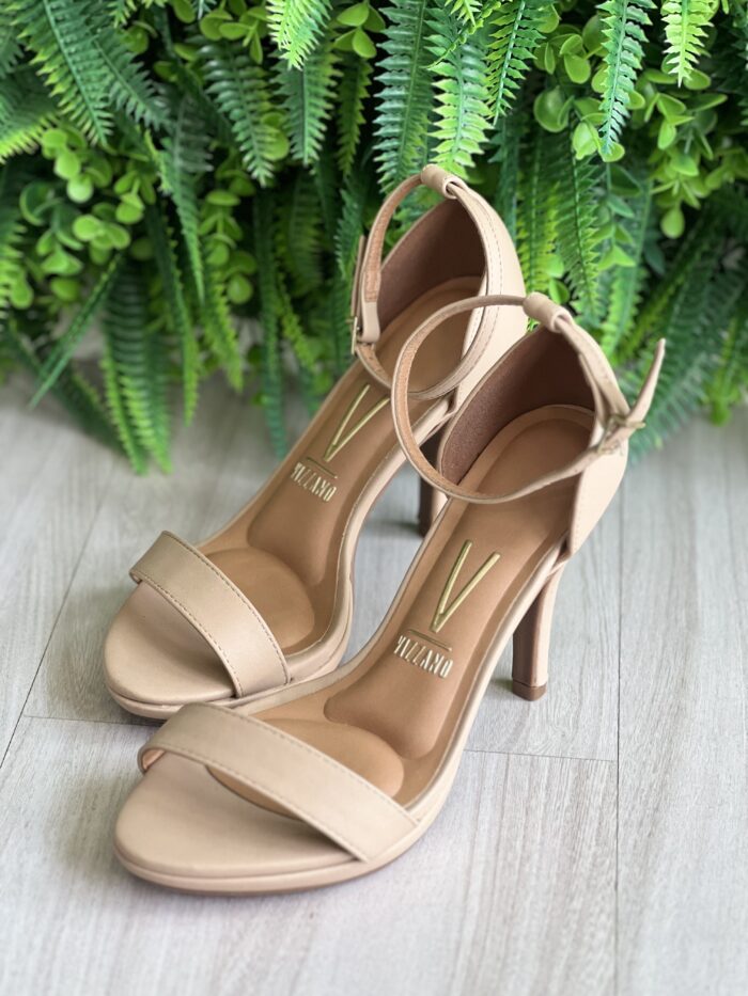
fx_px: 2218
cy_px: 498
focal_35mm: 77
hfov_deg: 19.1
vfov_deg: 25.3
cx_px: 374
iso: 125
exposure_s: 1/120
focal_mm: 9
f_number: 2.8
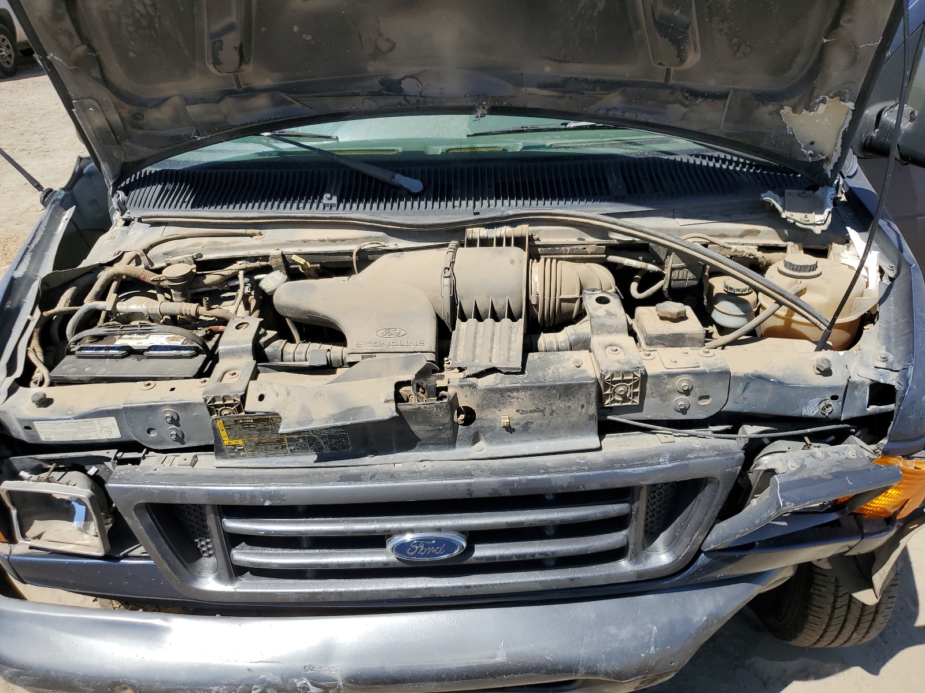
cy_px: 346
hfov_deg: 67.3
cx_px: 462
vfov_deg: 53.1
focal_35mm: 26
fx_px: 695
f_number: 1.5
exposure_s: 1/3333
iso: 50
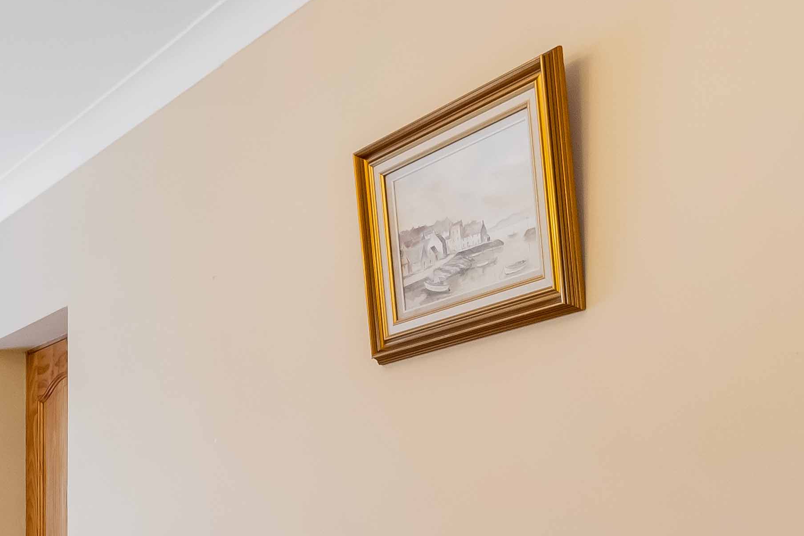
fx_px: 1273
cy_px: 608
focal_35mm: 57
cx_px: 14
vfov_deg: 22.3
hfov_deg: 32.5
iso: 640
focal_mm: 17
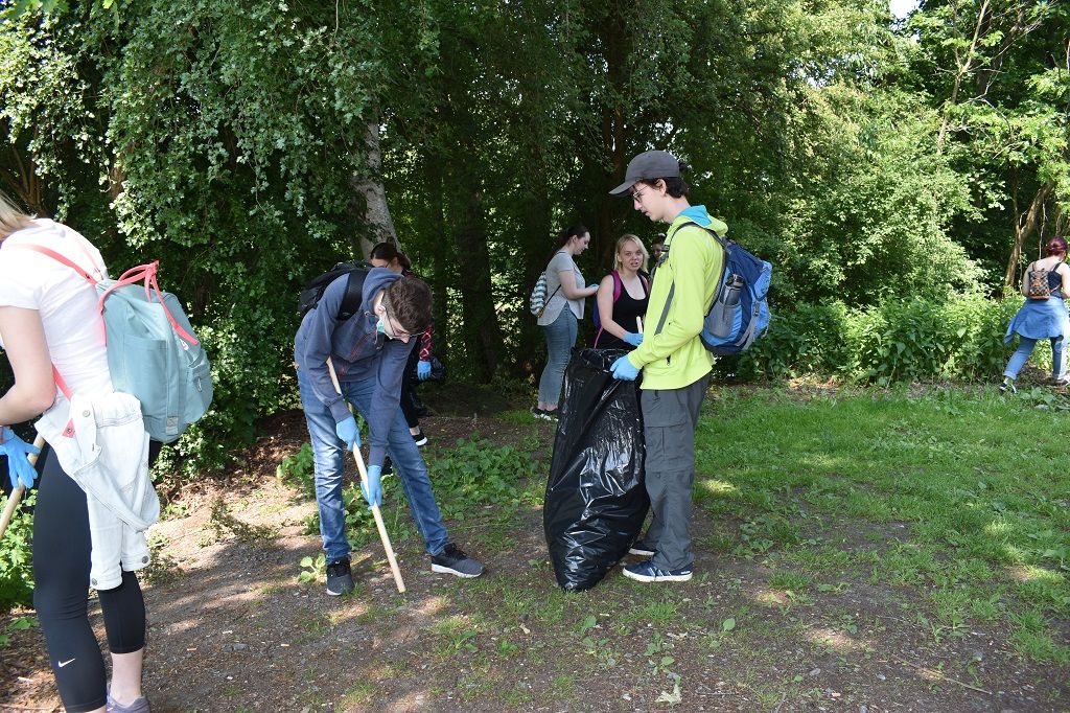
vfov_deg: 47.9
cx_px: 535
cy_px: 356
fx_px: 802
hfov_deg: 67.4
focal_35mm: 27
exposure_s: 1/125
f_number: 5.6
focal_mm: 18
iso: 140
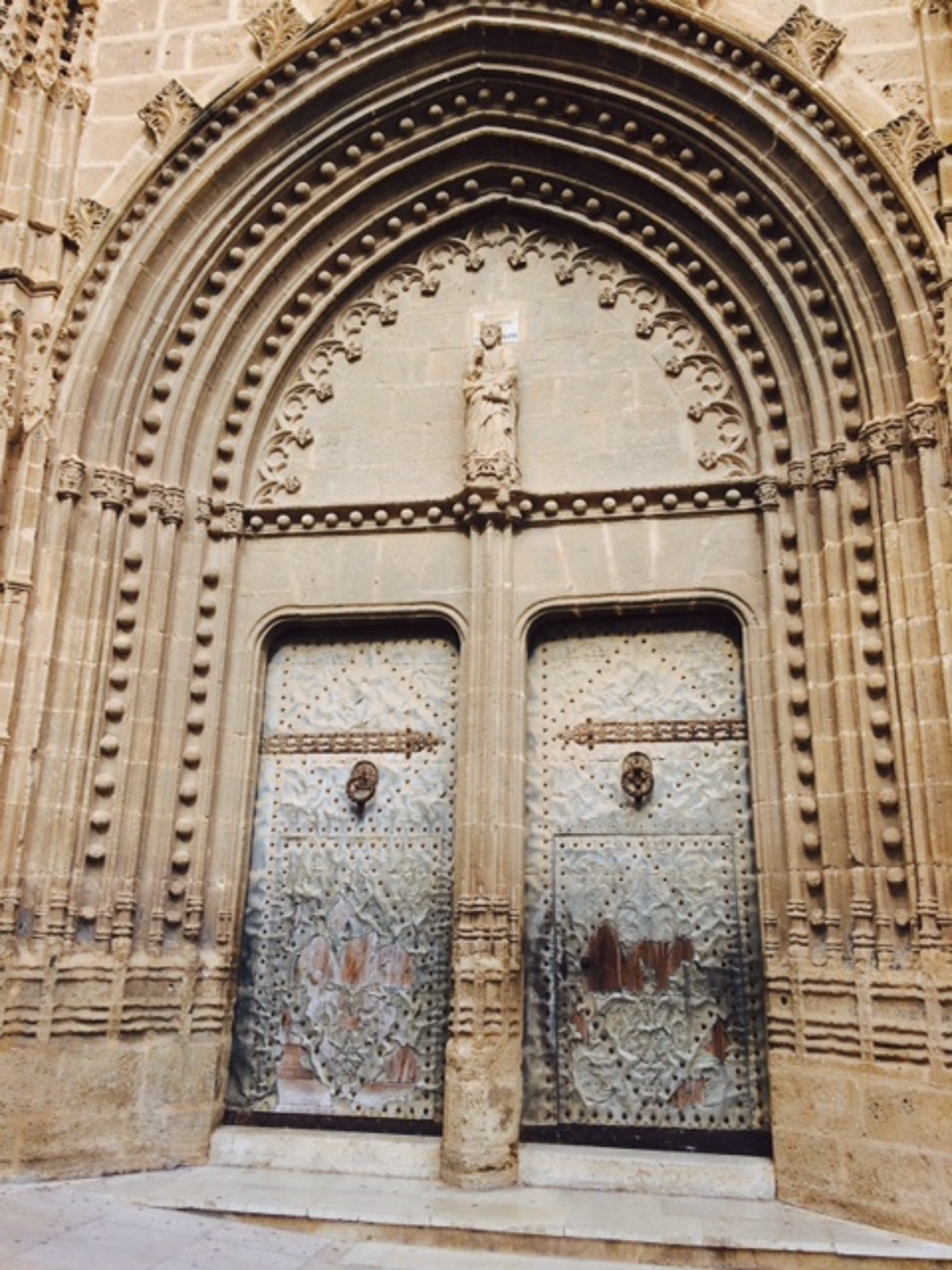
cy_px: 635
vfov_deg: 61.7
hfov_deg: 48.2
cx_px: 476
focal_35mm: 29
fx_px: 1063
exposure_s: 1/500
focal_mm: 4.15
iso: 32
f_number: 2.2
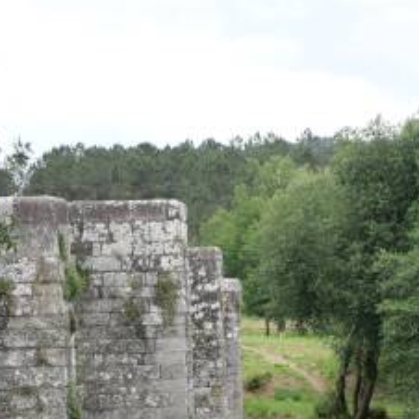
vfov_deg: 13.8
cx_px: 393
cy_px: 408
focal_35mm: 125
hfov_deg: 13.8
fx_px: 1712
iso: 200
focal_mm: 25
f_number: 1.7
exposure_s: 1/2500
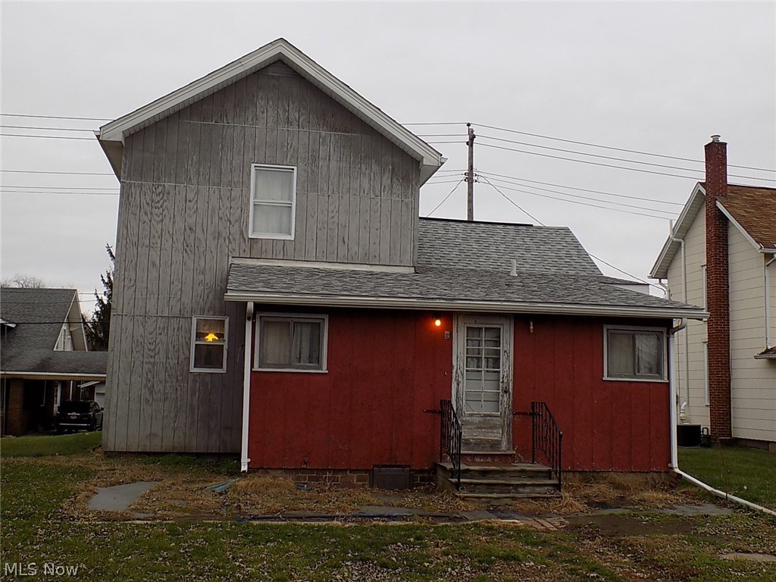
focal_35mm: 37
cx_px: 388
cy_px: 291
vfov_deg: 38.7
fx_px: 829
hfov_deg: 50.1
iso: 80
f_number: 3.5
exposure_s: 1/80
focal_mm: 6.6
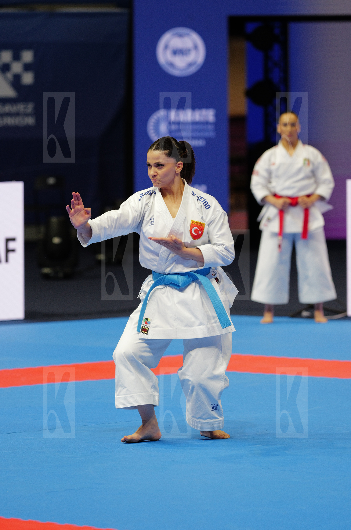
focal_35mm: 234
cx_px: 176
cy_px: 265
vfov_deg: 8.8
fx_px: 3434
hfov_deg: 5.9
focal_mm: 154
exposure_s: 1/500
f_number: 2.8
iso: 800
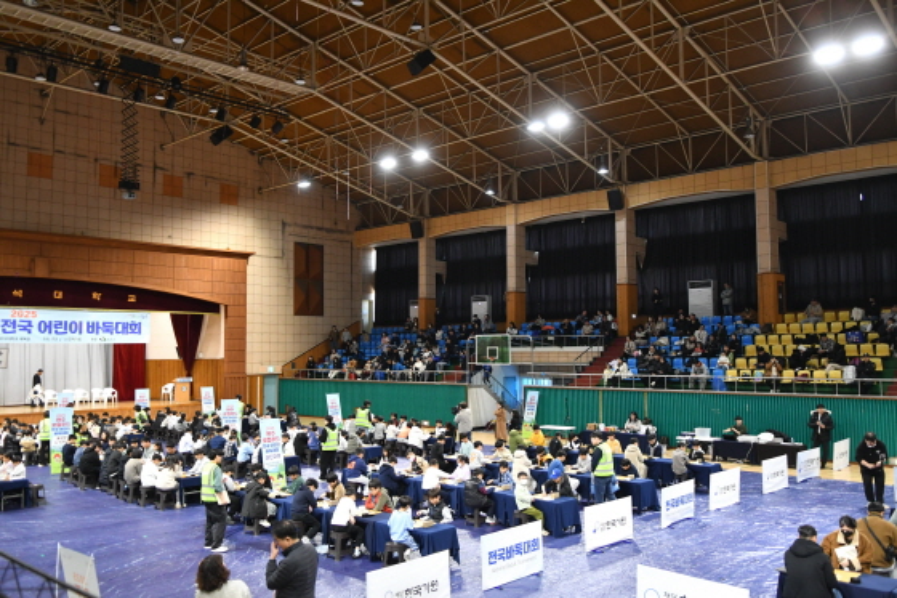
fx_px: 747
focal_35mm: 30
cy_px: 299
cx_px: 448
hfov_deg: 61.9
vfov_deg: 43.6
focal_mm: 20
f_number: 2.8
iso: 1600
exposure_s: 1/320
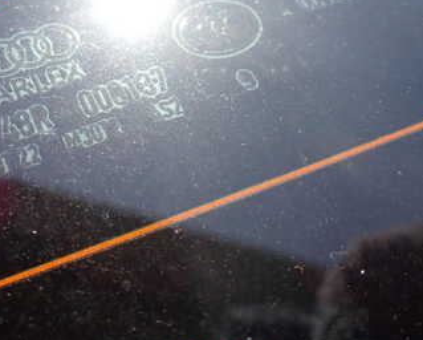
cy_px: 81
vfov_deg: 27.3
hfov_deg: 32.9
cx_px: 66
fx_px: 689
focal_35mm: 55
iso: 100
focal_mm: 5.4
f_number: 3.2
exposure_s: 1/400
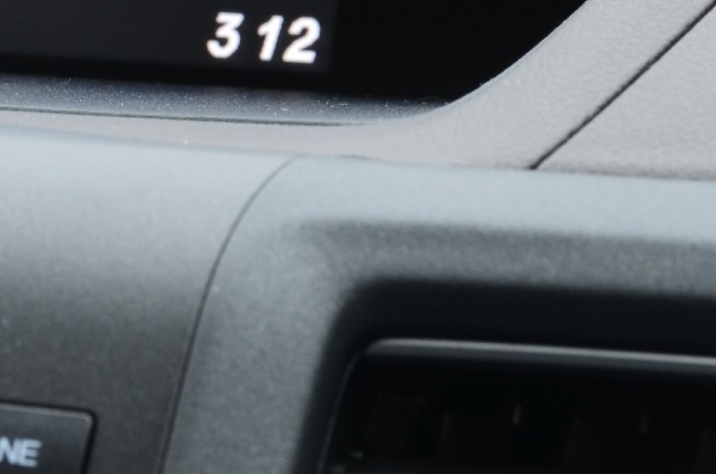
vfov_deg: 7.3
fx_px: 3672
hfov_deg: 11.0
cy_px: -122
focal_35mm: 185
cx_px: -26
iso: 400
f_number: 9
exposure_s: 1/30
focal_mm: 38
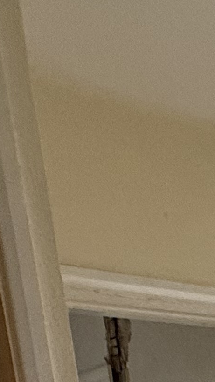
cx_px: 451
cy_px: 685
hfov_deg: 13.4
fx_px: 760
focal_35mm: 75
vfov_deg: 20.3
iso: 320
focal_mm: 2.22
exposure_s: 1/66
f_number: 2.2
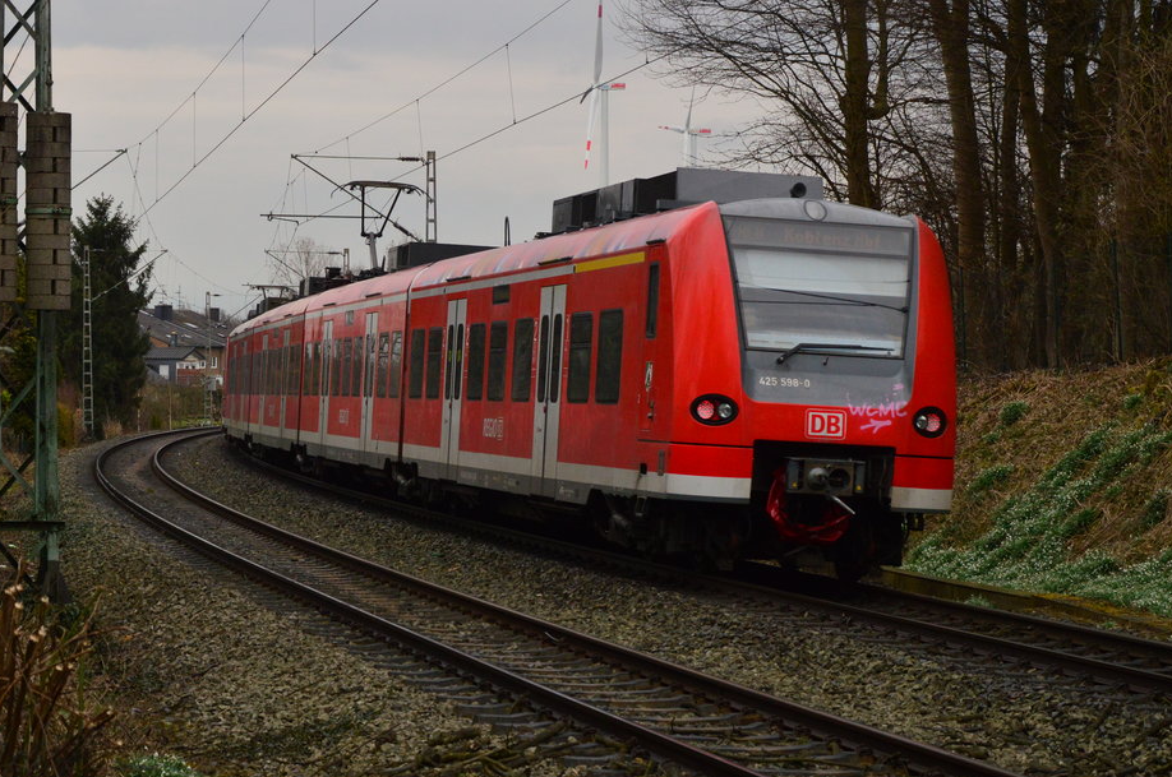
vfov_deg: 13.4
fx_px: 3315
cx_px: 544
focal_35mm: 102
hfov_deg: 20.0
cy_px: 396
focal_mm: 52
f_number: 6.3
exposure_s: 1/640
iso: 800
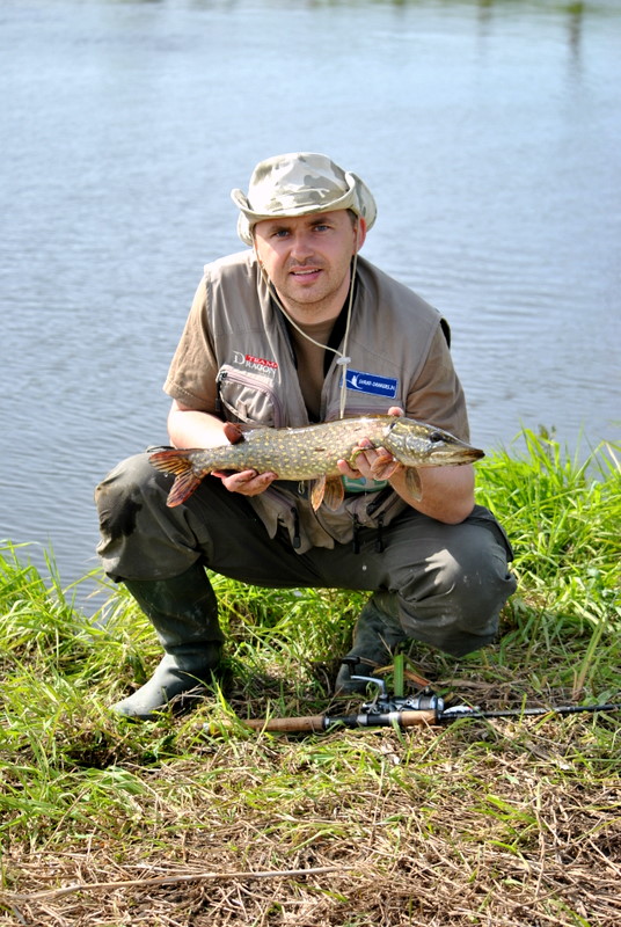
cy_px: 464
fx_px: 2127
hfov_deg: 16.6
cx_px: 310
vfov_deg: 24.6
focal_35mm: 82
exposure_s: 1/320
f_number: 4.5
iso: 100
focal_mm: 55
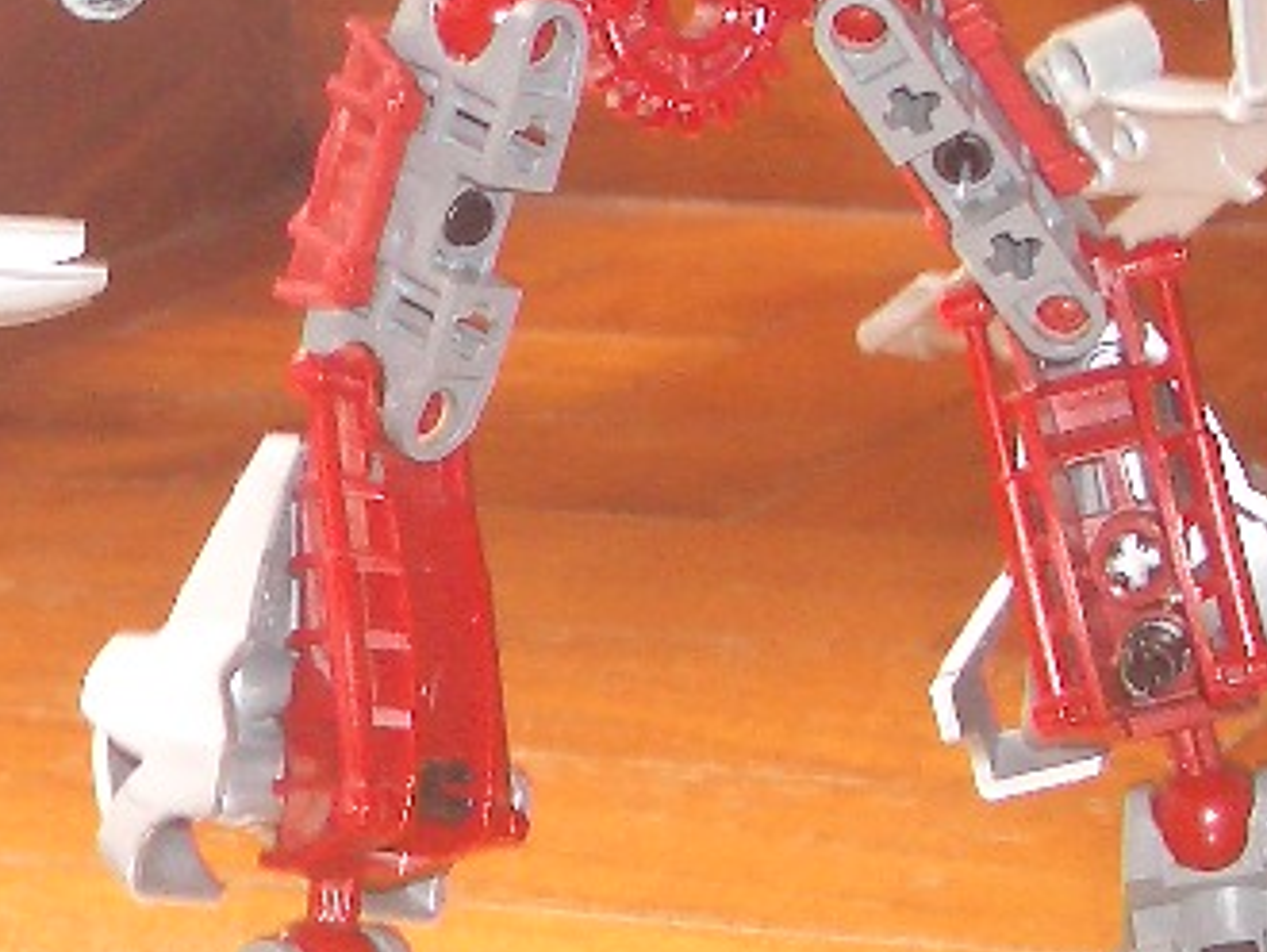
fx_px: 5567
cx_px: 783
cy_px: 84
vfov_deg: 9.7
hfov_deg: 13.0
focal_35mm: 152
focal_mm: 8.2
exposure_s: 1/40
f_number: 3.1
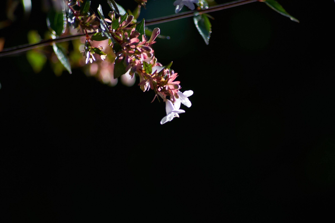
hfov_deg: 4.6
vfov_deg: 3.1
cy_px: 112
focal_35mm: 450
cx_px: 168
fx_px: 4187
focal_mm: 300
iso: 400
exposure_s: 1/800
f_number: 5.6
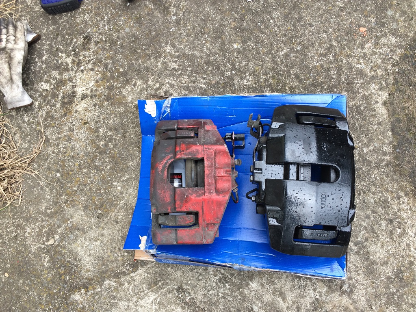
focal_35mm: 29
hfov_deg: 61.7
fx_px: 349
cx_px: 208
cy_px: 156
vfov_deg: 48.2
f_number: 2.2
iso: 40
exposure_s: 1/60
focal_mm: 4.15
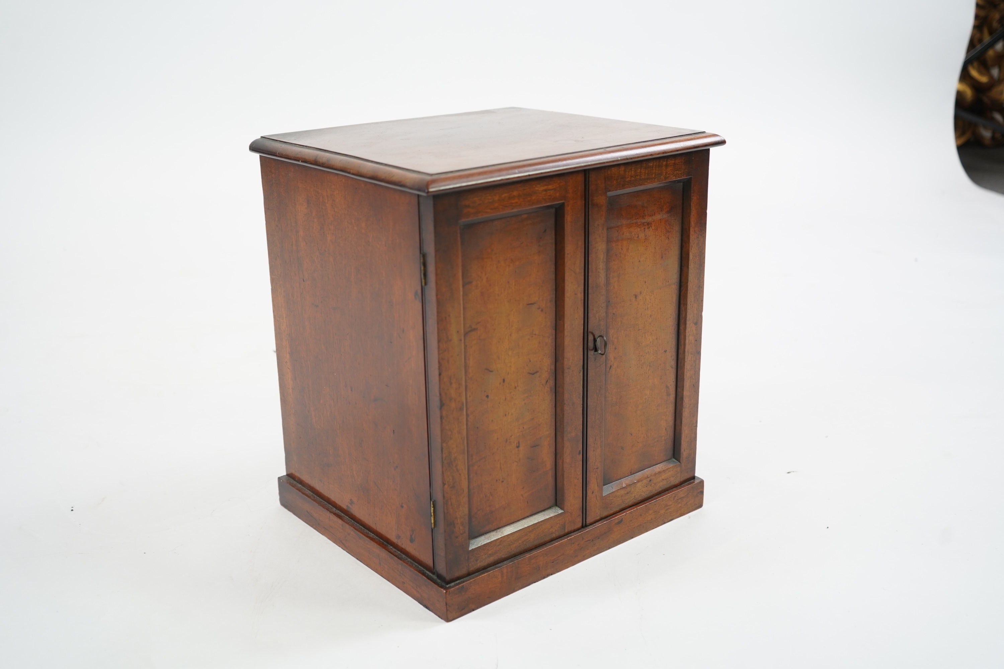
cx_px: 502
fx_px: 1032
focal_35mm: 37
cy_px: 334
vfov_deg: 35.9
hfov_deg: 51.9
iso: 640
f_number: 4
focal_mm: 37
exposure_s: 1/125
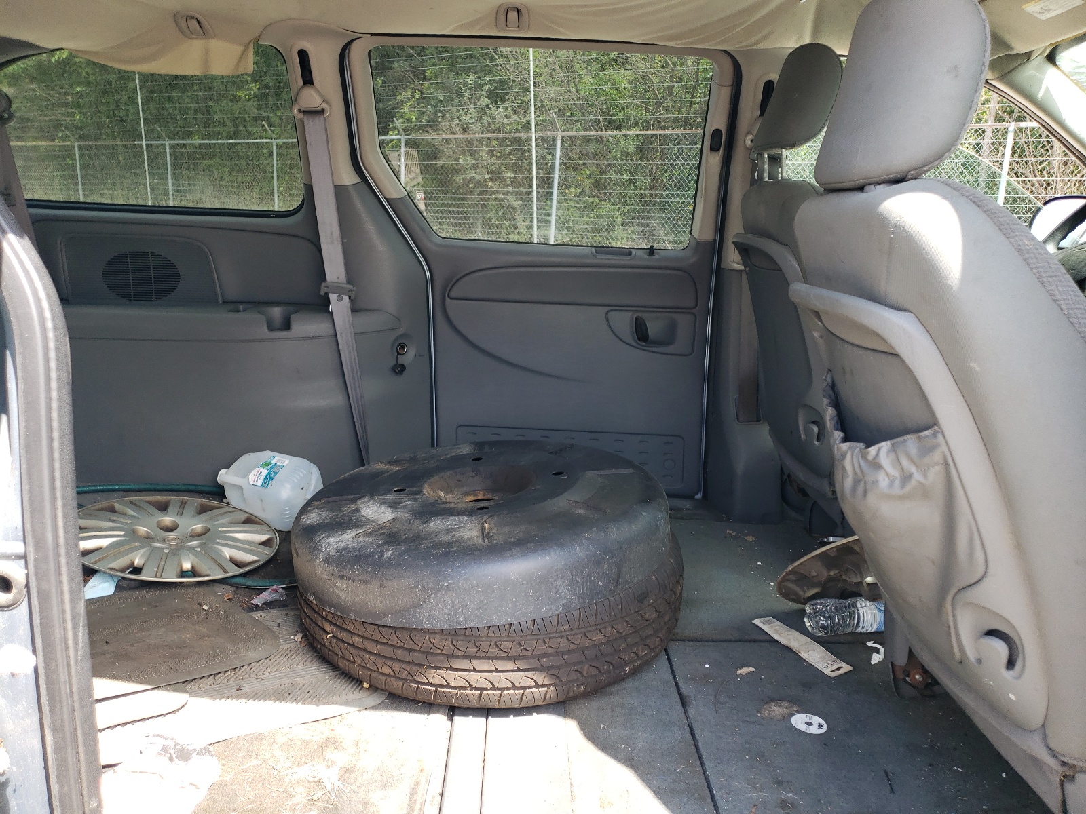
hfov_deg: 67.3
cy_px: 407
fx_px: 816
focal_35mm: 26
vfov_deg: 53.1
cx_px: 543
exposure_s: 1/303
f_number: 1.5
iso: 50
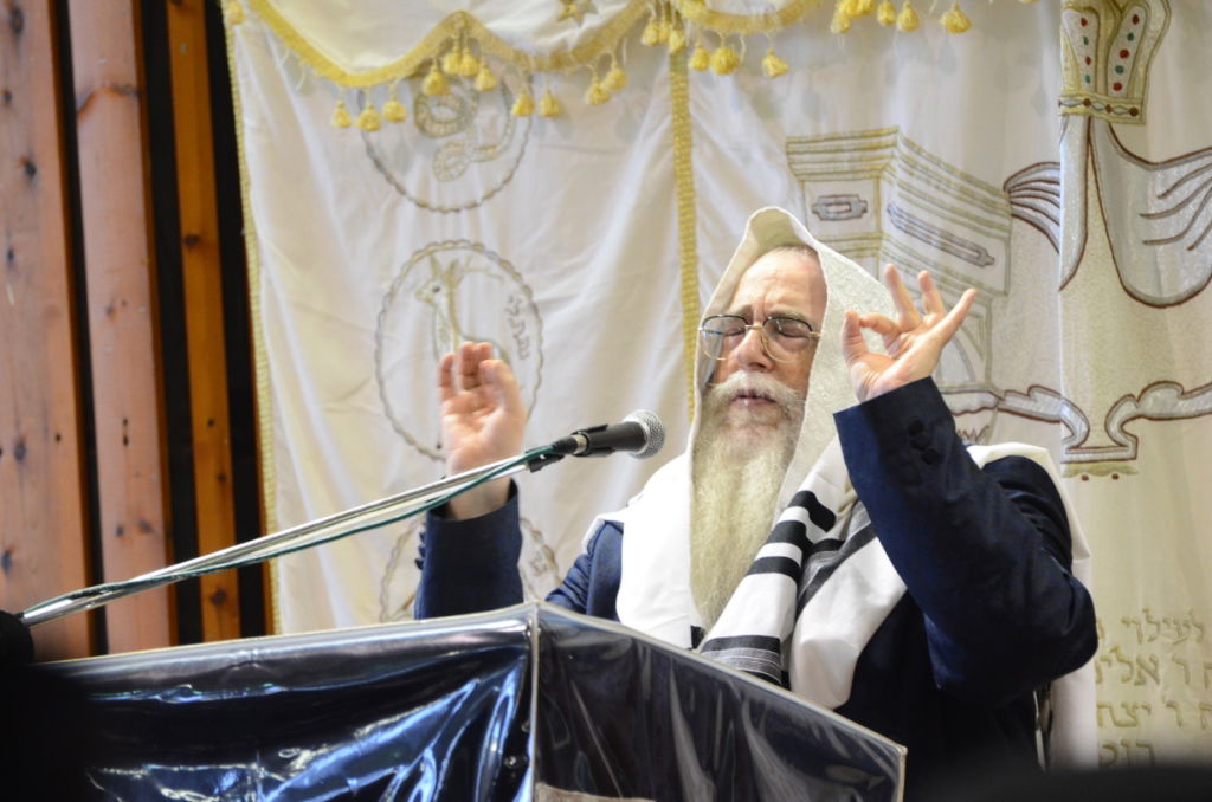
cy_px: 401
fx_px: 9070
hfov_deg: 7.6
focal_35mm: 270
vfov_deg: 5.1
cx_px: 606
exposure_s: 1/30
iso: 1600
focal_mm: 180
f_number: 5.6
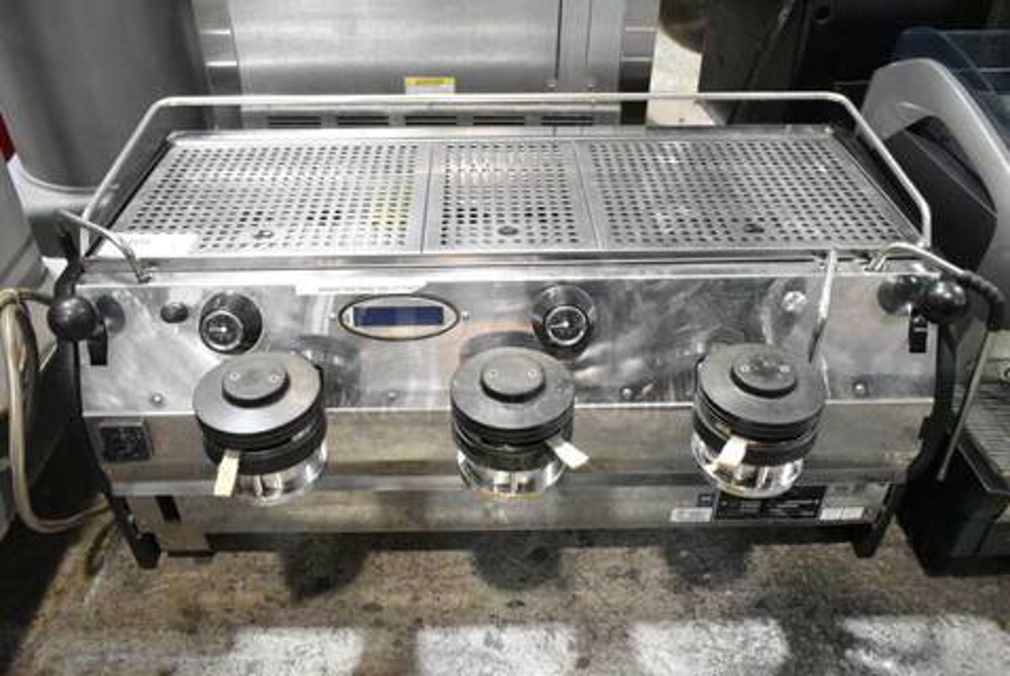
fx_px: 843
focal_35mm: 30
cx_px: 505
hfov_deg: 61.9
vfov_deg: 43.7
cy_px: 338
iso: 6400
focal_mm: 20
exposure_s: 1/250
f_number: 6.3
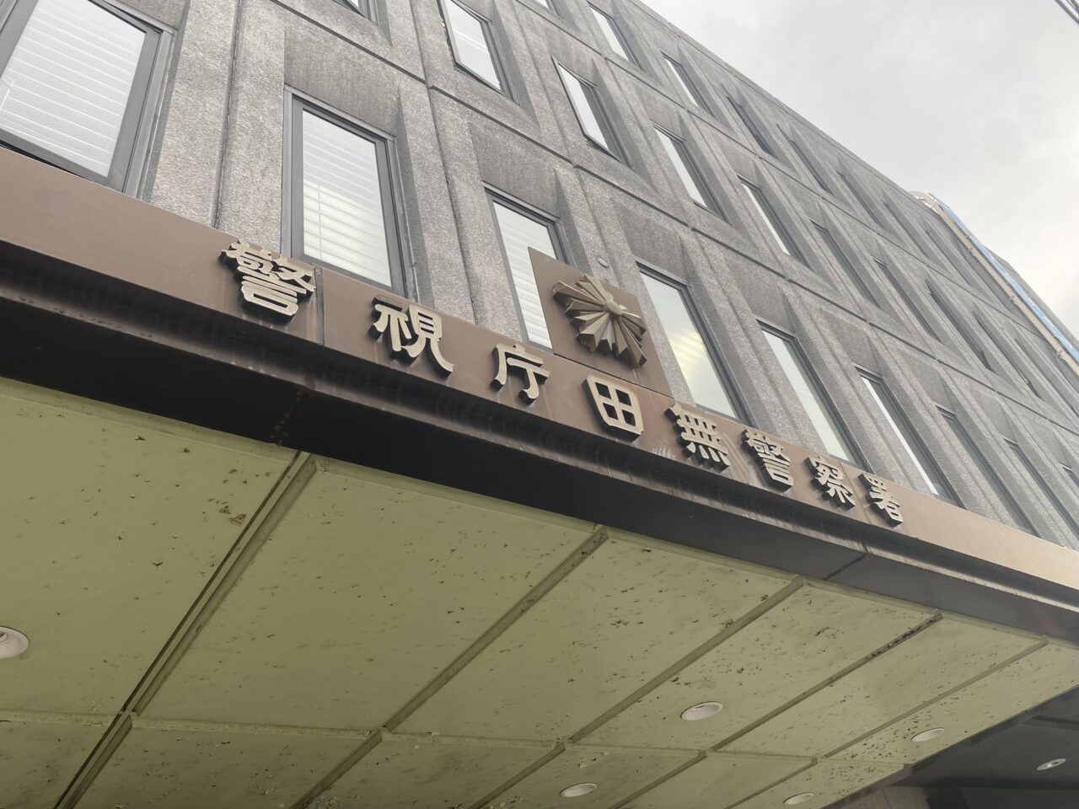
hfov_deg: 67.3
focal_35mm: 26
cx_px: 540
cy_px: 404
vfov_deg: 53.1
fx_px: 810
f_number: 1.8
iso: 32
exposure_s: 1/124
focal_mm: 4.25
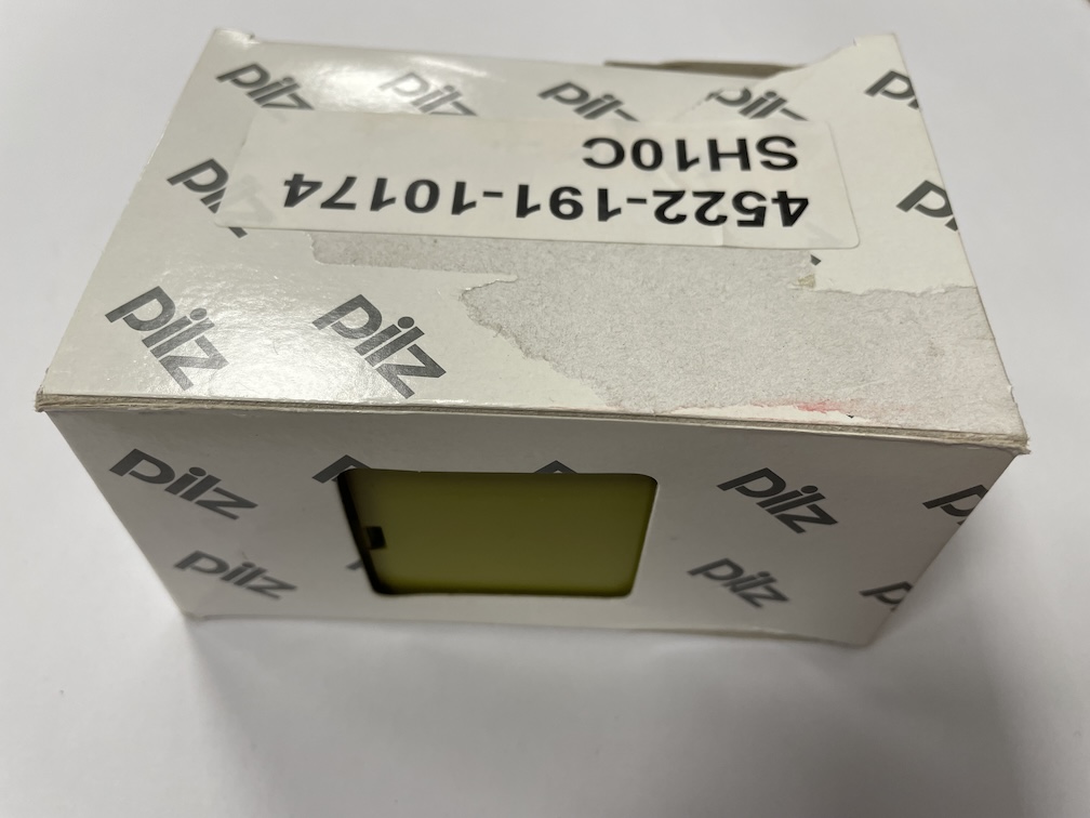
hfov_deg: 67.3
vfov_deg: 53.1
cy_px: 409
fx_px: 819
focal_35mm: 26
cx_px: 545
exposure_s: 1/100
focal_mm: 4.2
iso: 80
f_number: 1.6
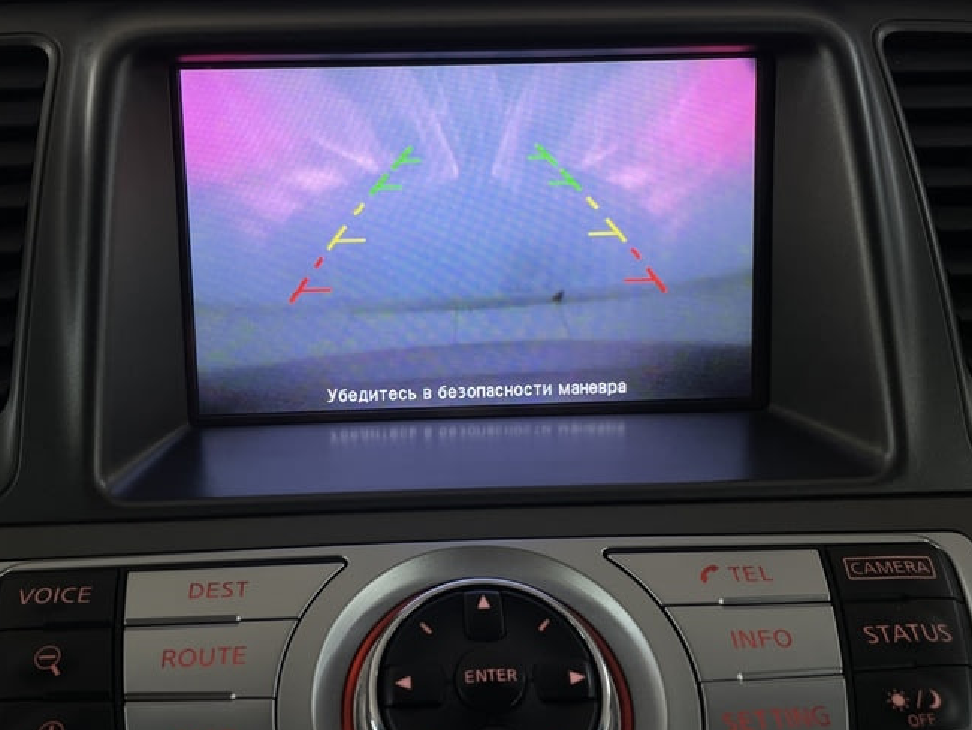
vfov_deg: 39.7
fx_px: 1011
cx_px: 429
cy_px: 367
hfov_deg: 51.2
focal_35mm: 36
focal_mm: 4.2
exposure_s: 1/113
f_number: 1.6
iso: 32
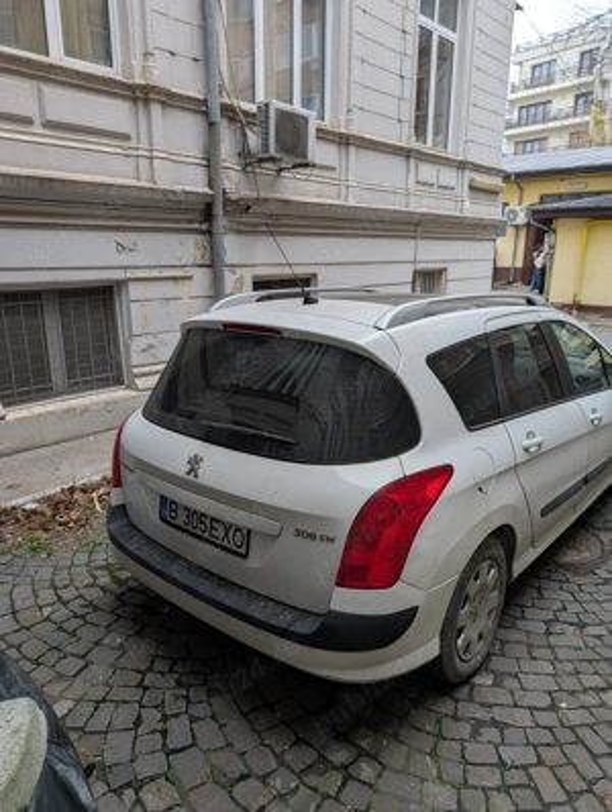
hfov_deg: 57.0
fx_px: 564
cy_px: 406
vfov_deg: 71.5
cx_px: 306
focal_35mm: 24
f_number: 1.68
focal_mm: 6.9
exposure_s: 1/37.9
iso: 20
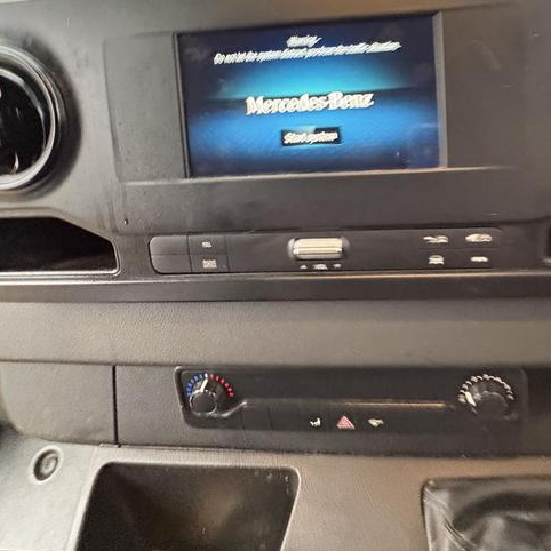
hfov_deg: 64.9
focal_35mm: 23
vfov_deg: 65.1
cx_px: 382
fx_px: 414
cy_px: 174
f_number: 2.2
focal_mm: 2.22
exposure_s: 1/40
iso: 1000
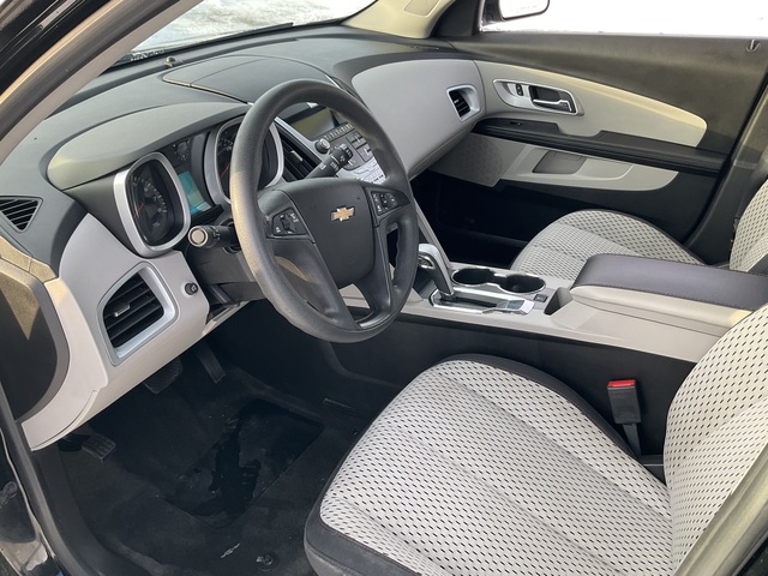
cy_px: 288
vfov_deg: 48.2
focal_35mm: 29
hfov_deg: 61.7
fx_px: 643
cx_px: 384
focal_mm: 3
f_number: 1.8
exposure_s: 1/122
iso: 32
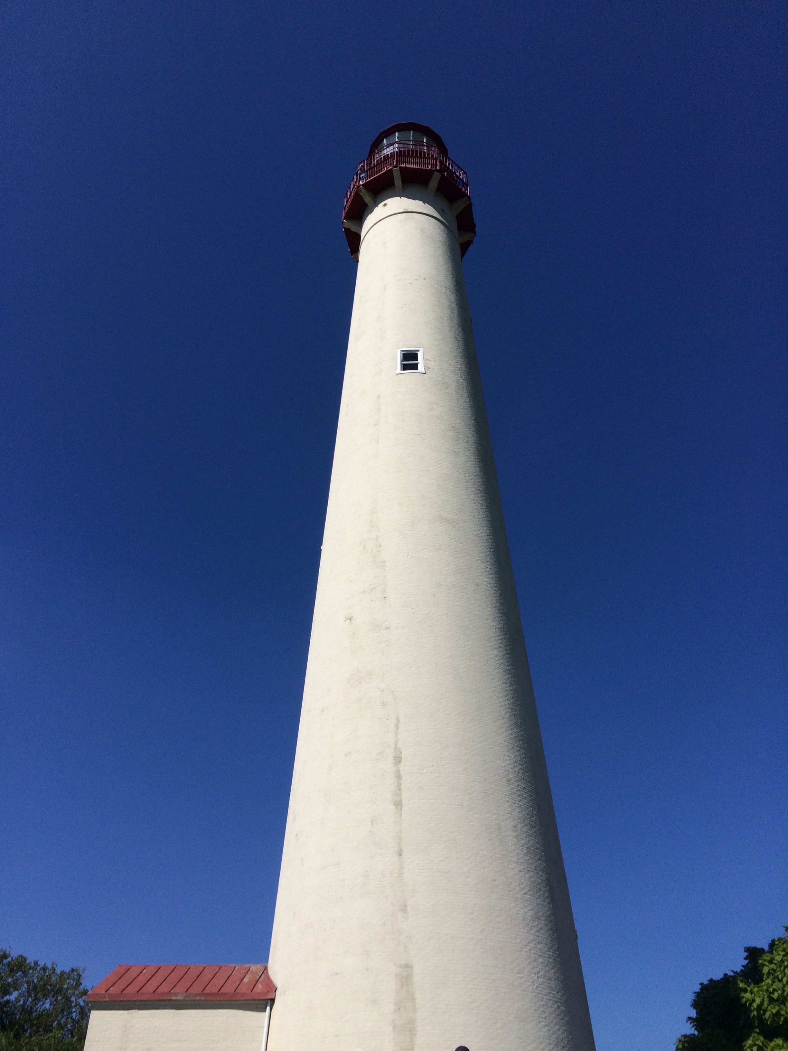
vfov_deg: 61.7
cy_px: 526
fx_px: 880
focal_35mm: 29
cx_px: 394
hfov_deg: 48.2
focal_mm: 4.15
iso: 40
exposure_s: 1/5128
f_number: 2.2
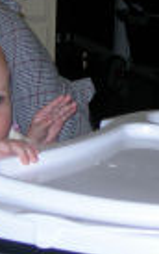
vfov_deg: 13.1
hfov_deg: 8.3
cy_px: 13
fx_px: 1092
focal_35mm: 158
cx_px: 150
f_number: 3.2
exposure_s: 1/60.1
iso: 50
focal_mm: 10.6
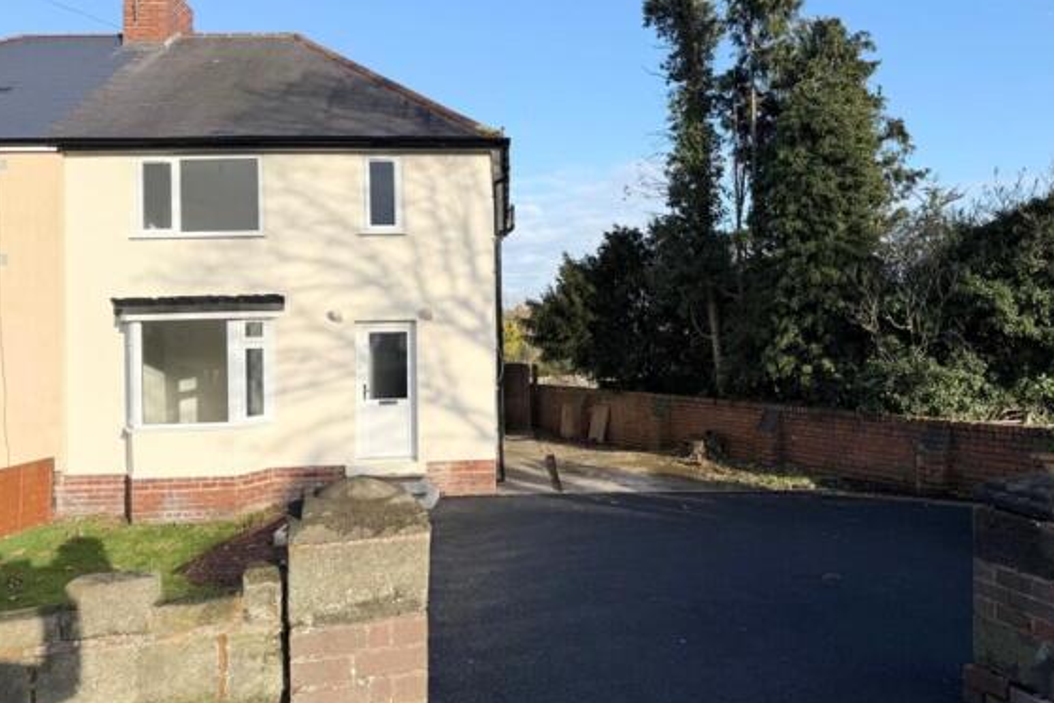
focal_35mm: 26
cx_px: 541
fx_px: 761
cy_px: 321
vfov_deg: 49.5
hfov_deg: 69.4
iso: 80
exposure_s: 1/2907
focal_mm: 6.76
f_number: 1.78
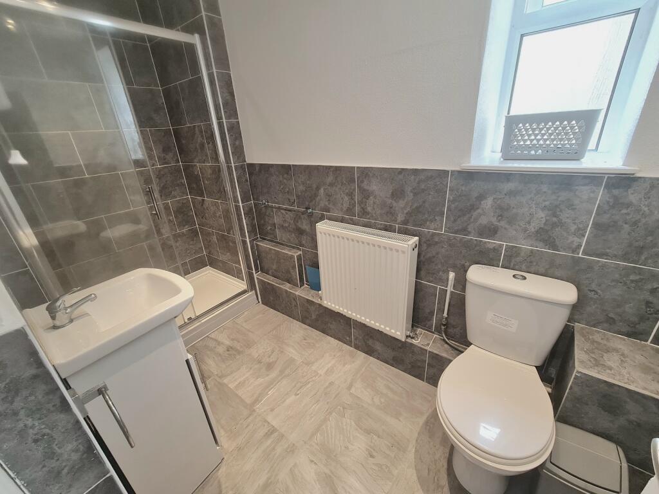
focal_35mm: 13
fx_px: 247
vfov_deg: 89.9
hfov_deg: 106.2
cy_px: 247
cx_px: 330
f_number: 2.2
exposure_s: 1/50
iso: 250
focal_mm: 2.2
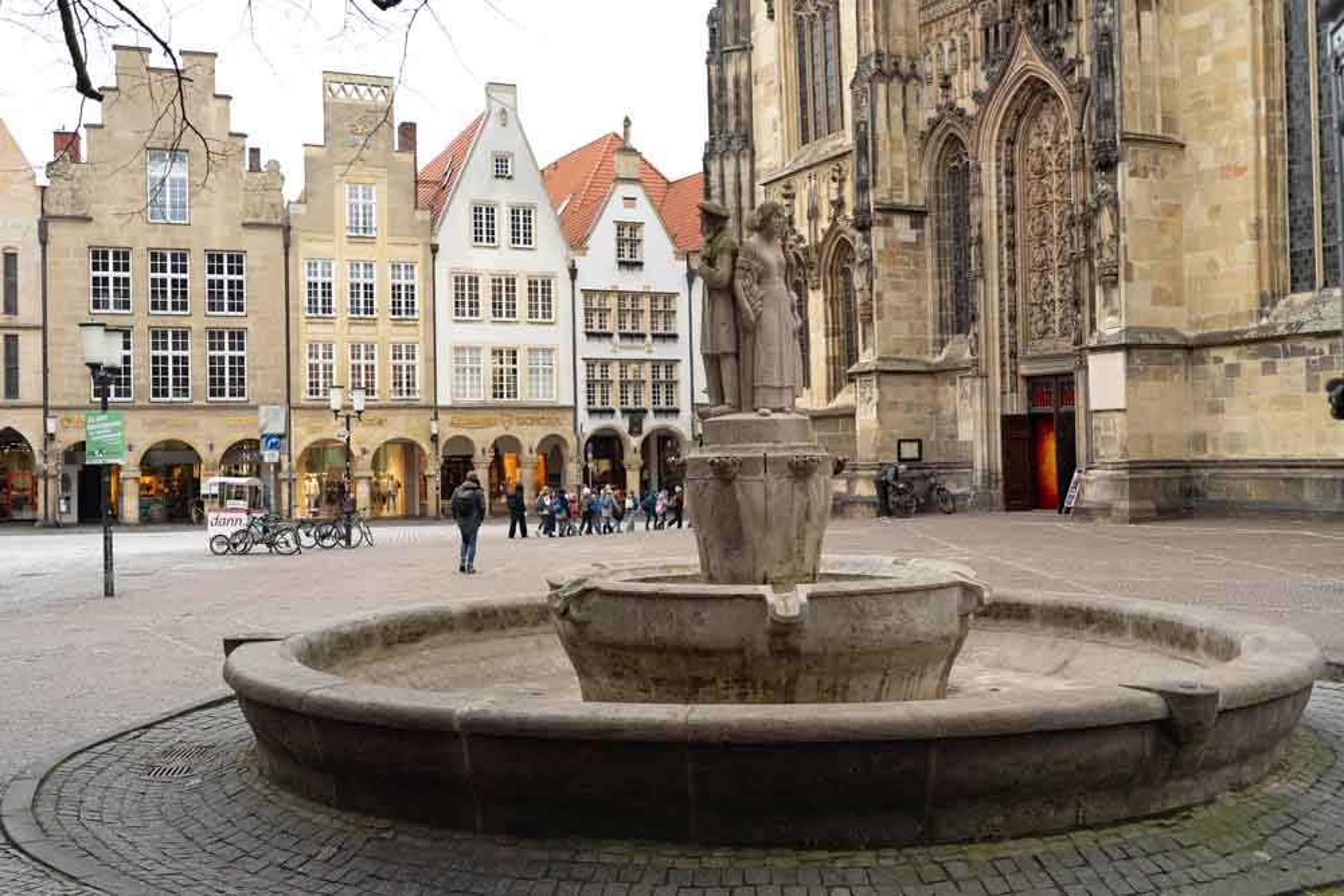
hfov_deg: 51.9
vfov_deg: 36.0
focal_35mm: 37
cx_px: 672
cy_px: 448
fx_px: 1381
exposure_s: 1/160
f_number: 5
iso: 200
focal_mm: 37
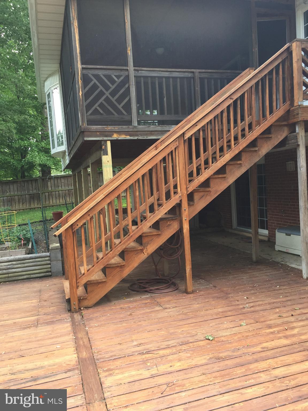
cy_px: 206
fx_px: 344
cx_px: 154
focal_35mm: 29
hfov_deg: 48.2
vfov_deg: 61.7
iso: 50
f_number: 2.2
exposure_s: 1/120
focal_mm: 4.15
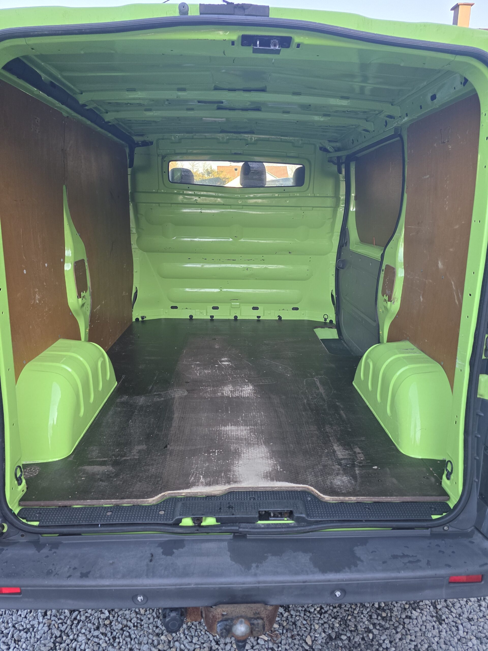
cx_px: 244
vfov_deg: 73.9
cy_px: 326
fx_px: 432
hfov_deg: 58.9
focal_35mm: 23
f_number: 1.7
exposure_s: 1/180
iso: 125
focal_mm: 6.3
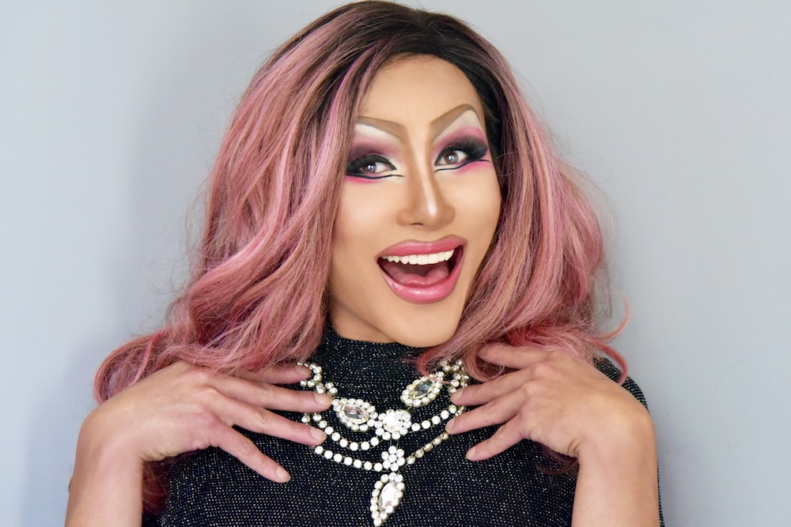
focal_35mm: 86
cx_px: 396
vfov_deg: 15.9
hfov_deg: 23.6
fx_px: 1890
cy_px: 264
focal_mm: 86
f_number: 4
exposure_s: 1/60
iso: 5000
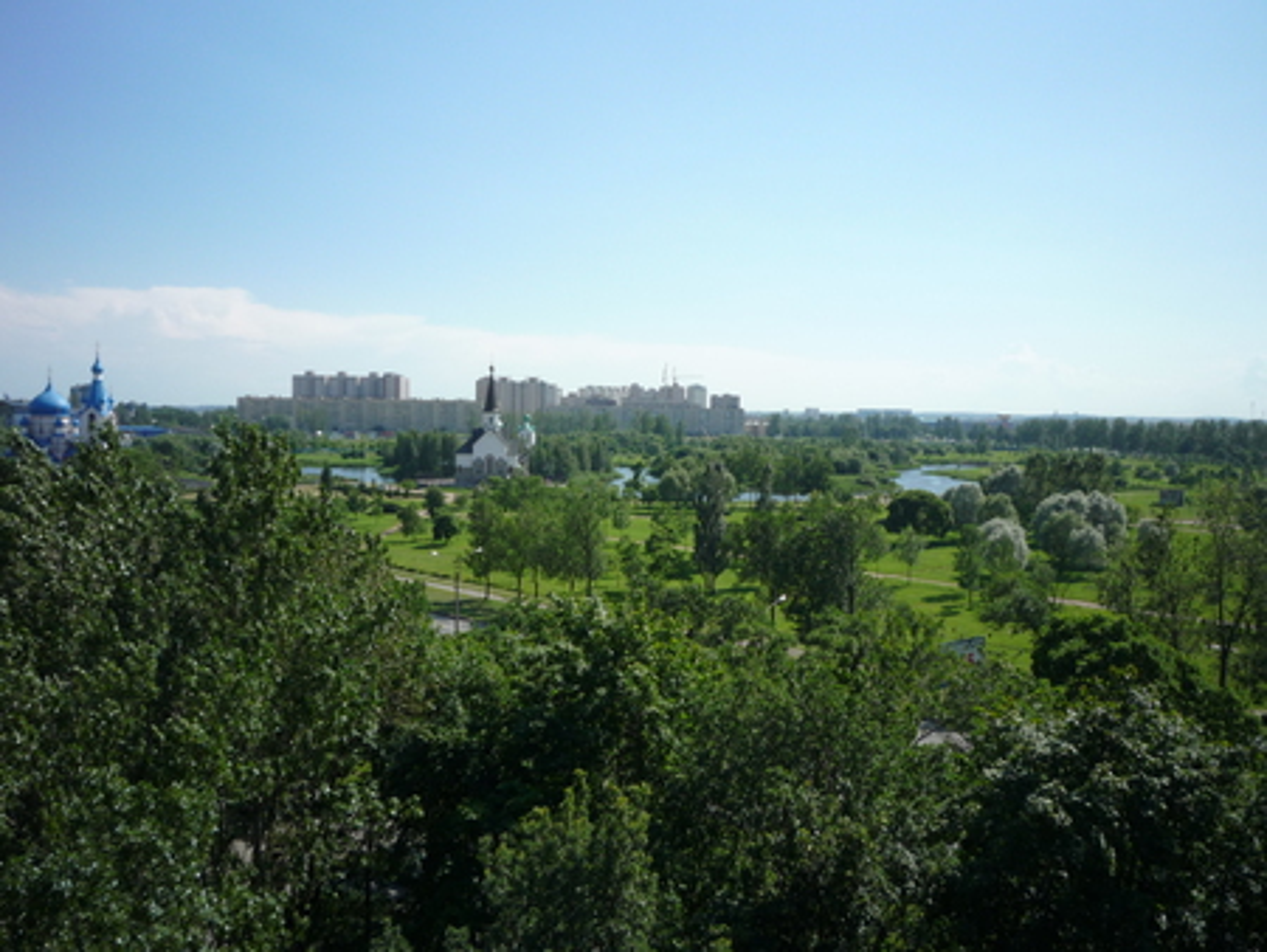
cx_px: 634
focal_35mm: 32
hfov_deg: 56.8
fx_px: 1172
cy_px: 476
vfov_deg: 44.2
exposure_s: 1/400
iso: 100
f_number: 5.6
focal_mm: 5.2
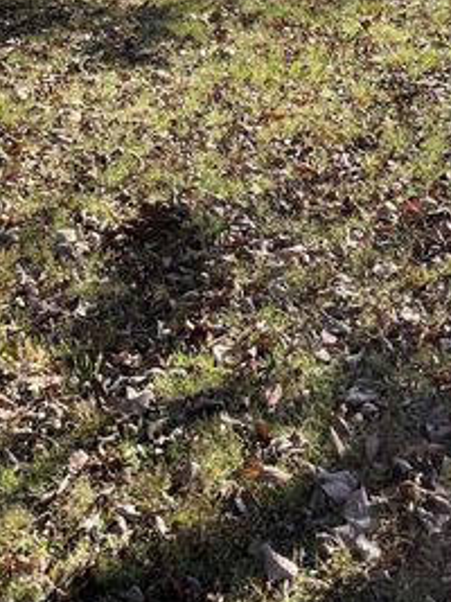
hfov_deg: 22.6
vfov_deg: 26.6
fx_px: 1130
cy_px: -114
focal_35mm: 65
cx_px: 201
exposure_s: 1/714
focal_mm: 5.1
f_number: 1.6
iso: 50
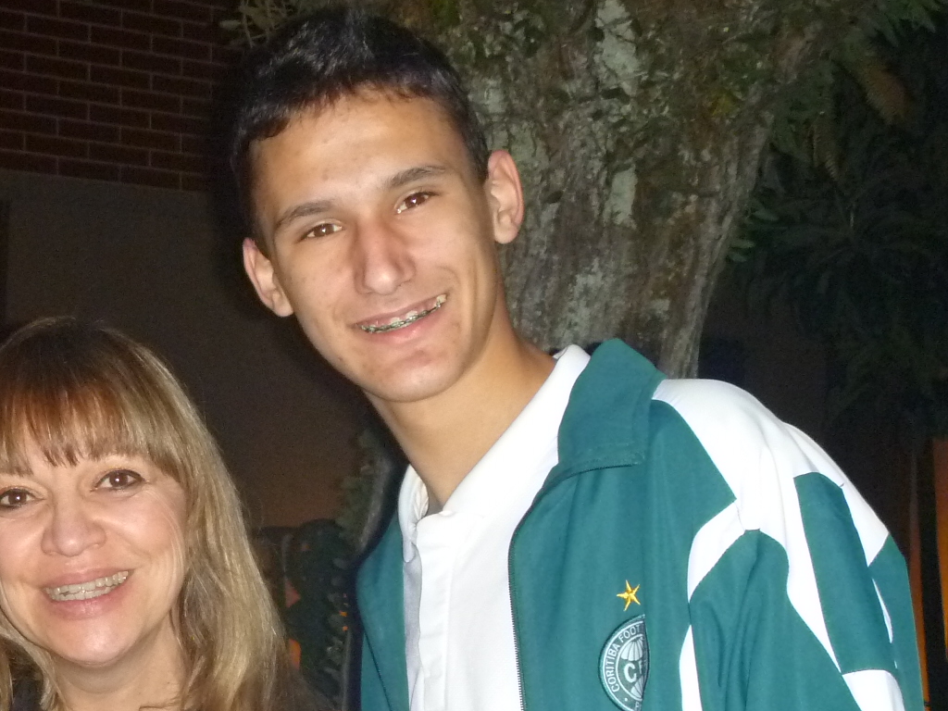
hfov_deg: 26.9
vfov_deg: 20.8
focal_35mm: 70
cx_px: 118
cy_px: 573
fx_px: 1917
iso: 400
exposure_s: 1/30
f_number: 3.5
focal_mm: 6.3
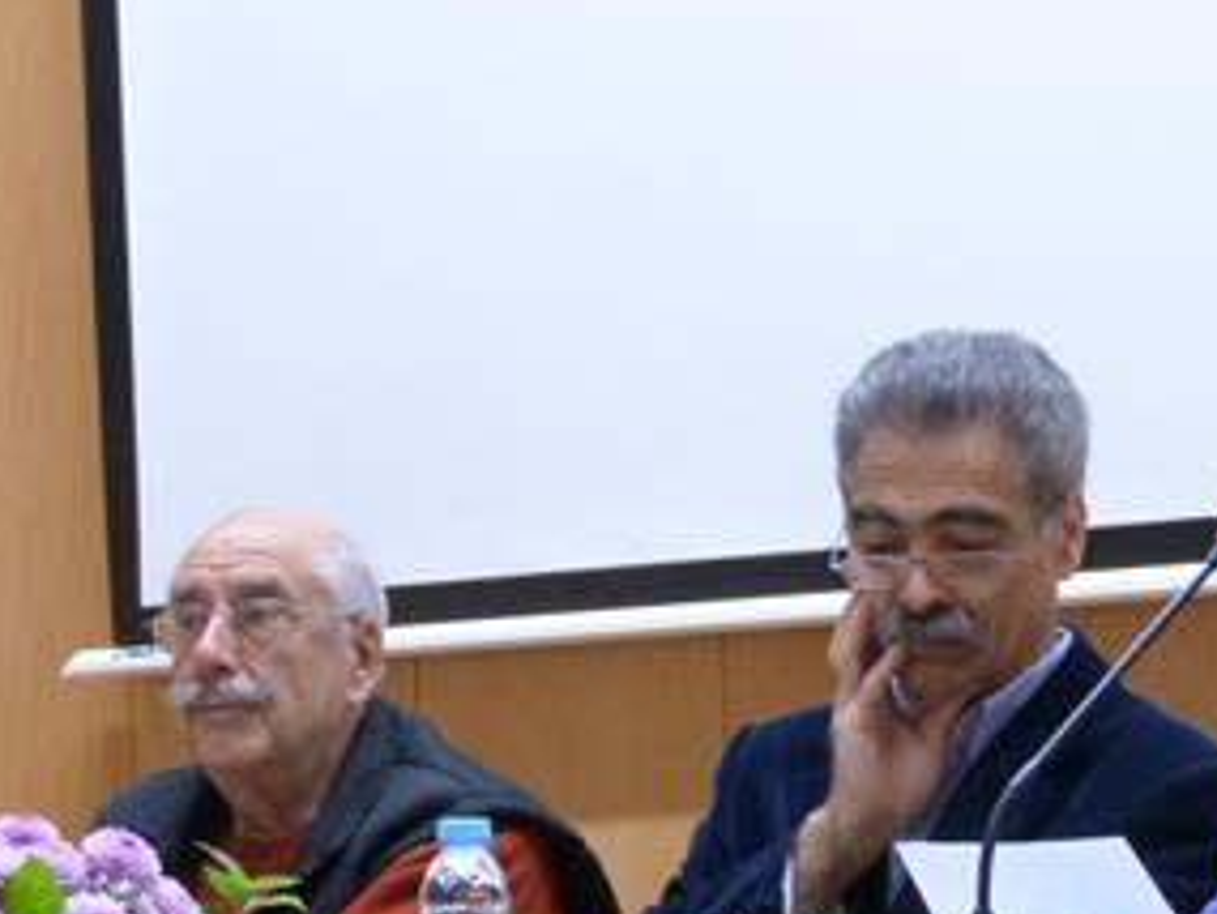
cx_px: 517
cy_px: 564
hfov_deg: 9.8
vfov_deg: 7.4
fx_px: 7105
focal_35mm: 202
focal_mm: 16.1
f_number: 3.4
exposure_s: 1/15
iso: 400
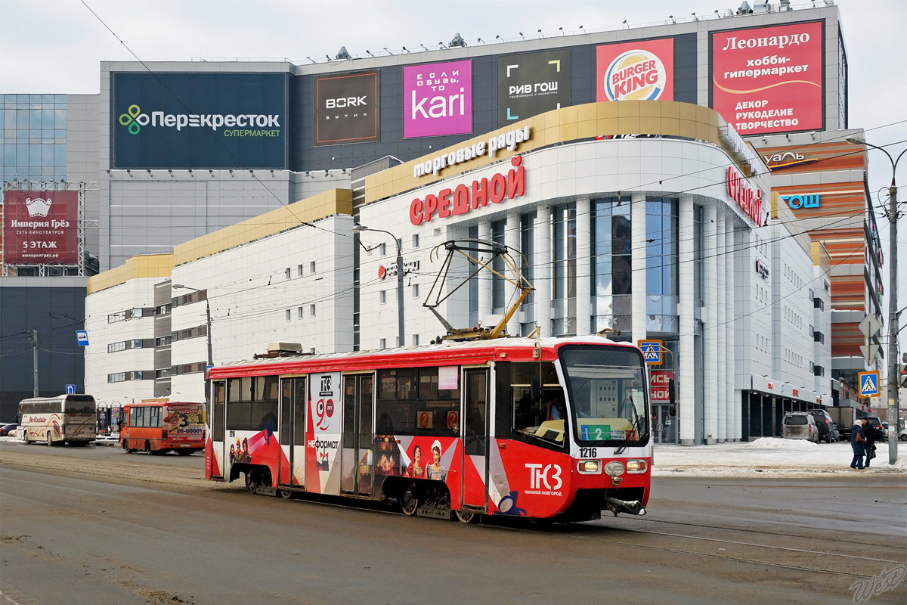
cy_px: 302
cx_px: 454
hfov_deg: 43.6
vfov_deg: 29.9
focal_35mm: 45
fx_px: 1134
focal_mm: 30
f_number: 5.6
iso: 400
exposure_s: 1/800
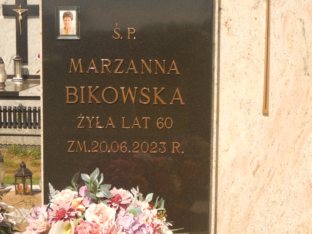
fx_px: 685
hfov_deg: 25.6
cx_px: 132
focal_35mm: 76
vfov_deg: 19.4
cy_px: 122
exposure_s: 1/800
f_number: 4.4
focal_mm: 11
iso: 125
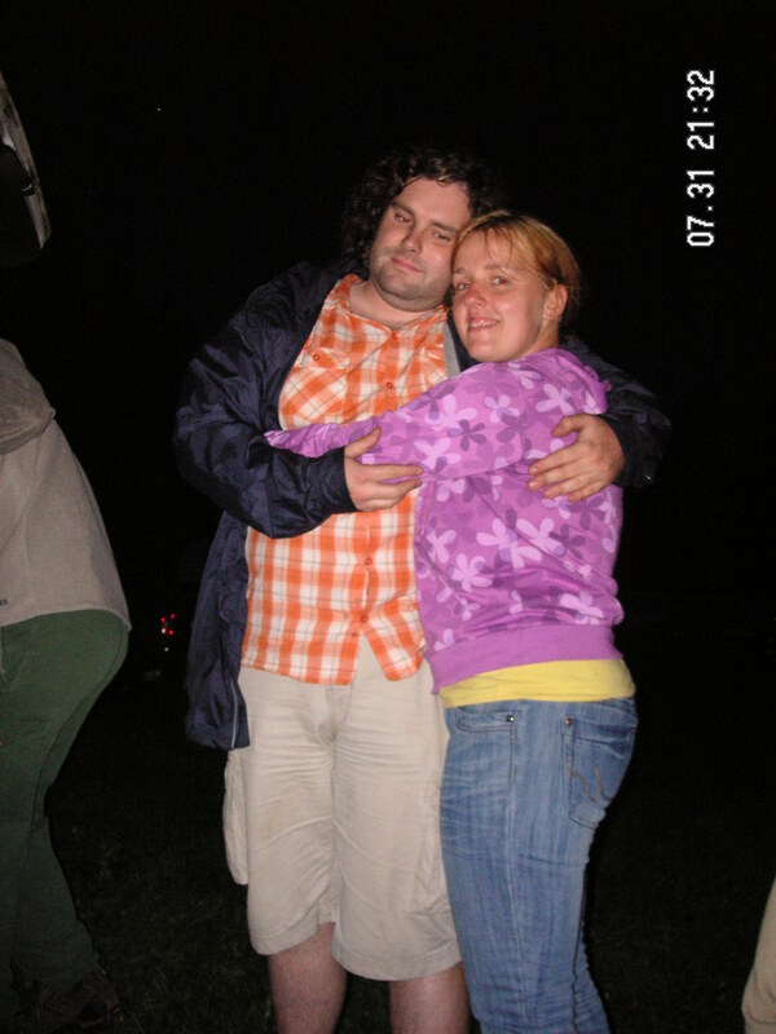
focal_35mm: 37
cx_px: 388
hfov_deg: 38.7
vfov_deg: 50.1
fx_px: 1106
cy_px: 517
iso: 160
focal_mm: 6.1
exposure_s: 1/45
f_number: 2.8
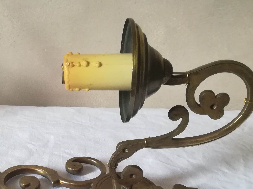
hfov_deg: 42.2
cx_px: 77
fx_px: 322
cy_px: 156
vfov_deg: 31.8
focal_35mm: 44
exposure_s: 1/33.3
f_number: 2.2
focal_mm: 3.83
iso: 320
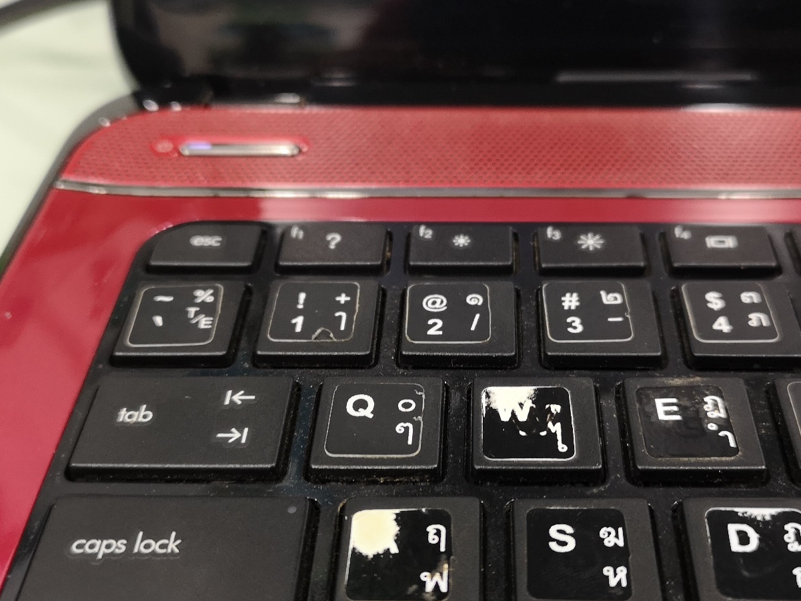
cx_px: 462
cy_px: 349
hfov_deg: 45.6
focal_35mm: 41
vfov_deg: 35.1
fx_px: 949
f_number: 1.8
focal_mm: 3.95
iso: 250
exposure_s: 1/33.3
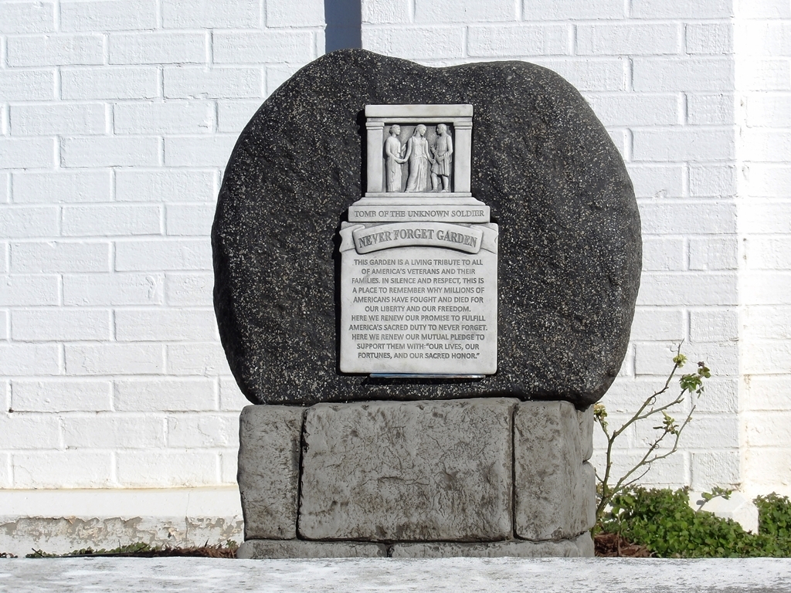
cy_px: 296
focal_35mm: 222
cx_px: 396
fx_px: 5073
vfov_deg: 6.7
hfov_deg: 8.9
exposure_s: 1/645
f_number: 5.6
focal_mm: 39.8
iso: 100
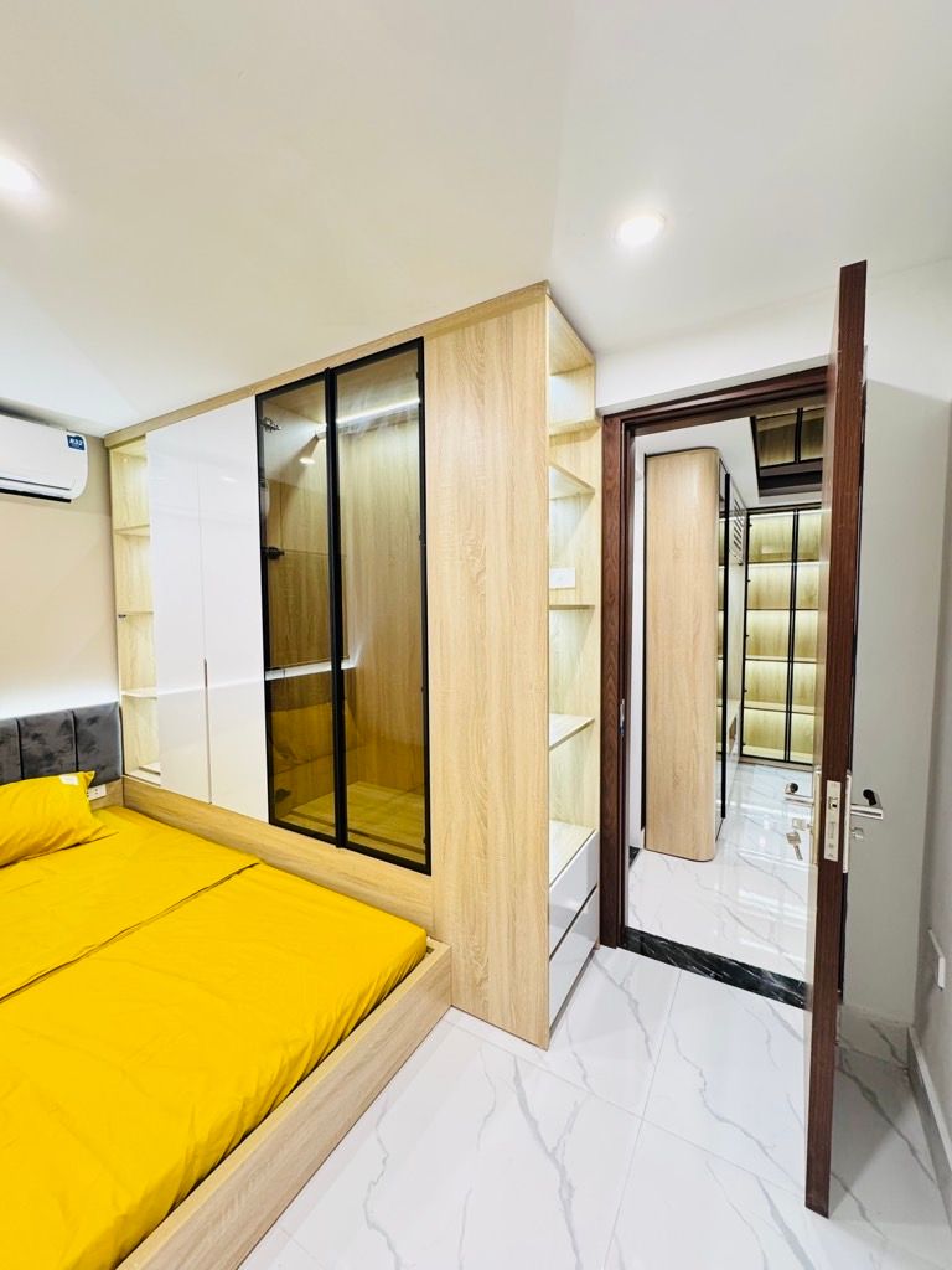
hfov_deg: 85.7
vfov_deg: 102.1
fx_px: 513
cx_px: 476
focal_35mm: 14
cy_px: 635
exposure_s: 1/50
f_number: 2.2
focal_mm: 2.22
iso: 320
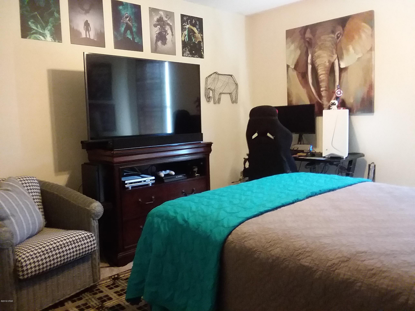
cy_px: 156
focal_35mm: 29
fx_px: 348
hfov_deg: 61.7
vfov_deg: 48.2
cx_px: 208
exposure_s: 1/17
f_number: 1.9
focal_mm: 2.47
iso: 320
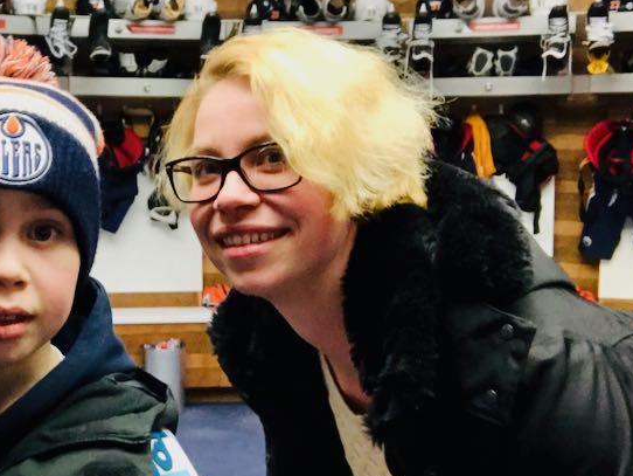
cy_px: 275
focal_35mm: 65
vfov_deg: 22.6
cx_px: 151
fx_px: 1189
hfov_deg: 29.3
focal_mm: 2.87
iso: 100
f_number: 2.2
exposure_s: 1/30
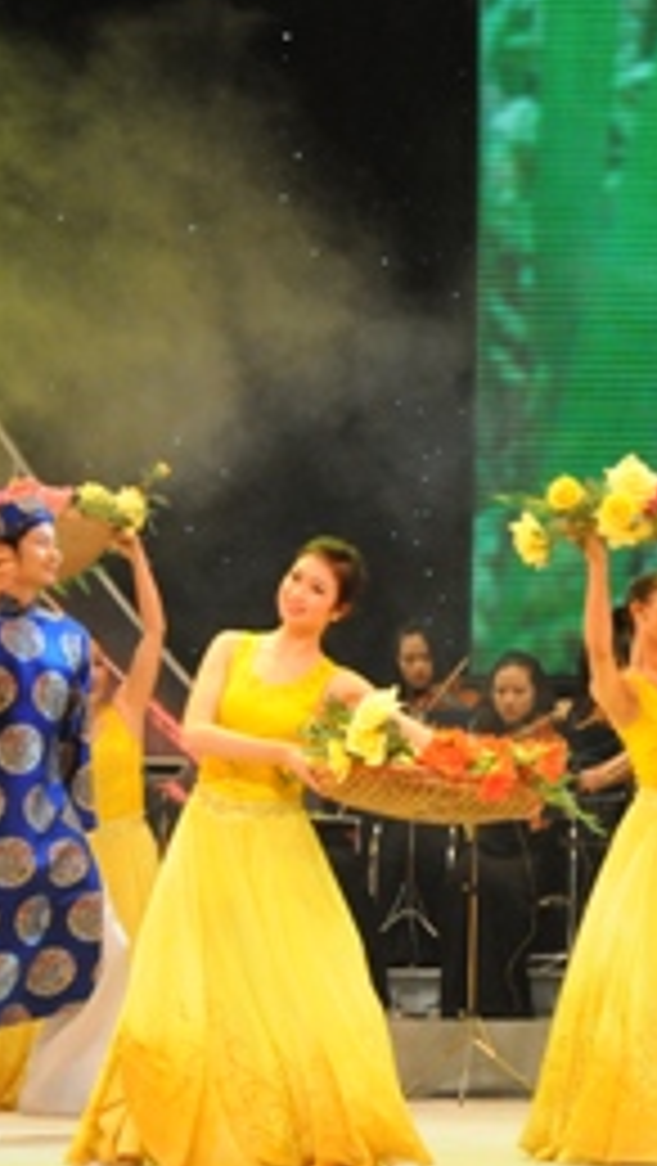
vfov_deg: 13.2
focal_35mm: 163
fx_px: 5040
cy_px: 635
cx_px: 837
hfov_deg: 7.4
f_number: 7.1
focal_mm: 60
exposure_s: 1/125
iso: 2500
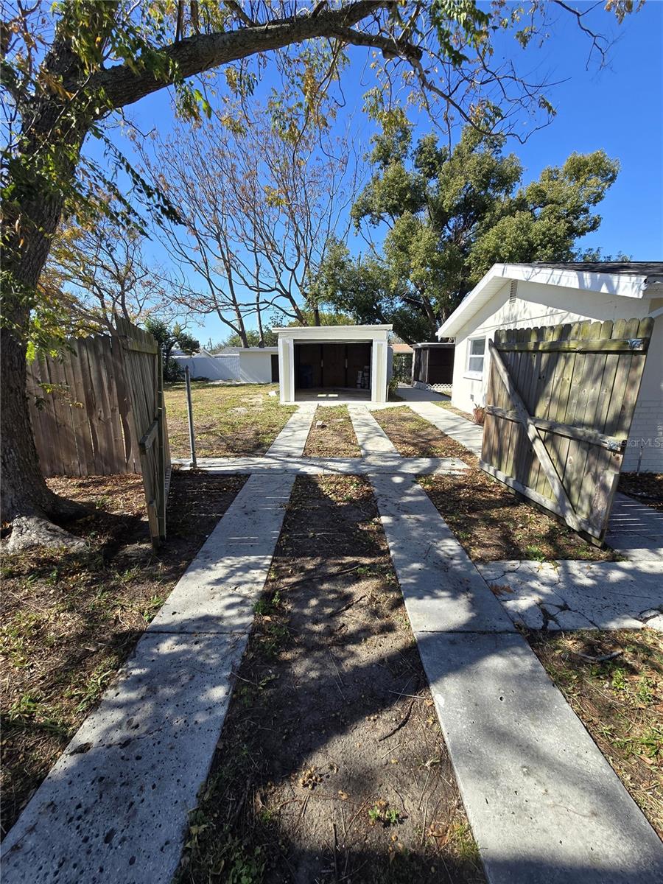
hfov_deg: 89.9
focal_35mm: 13
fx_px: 332
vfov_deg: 106.2
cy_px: 442
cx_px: 332
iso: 50
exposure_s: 1/1245
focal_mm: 2.2
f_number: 2.2
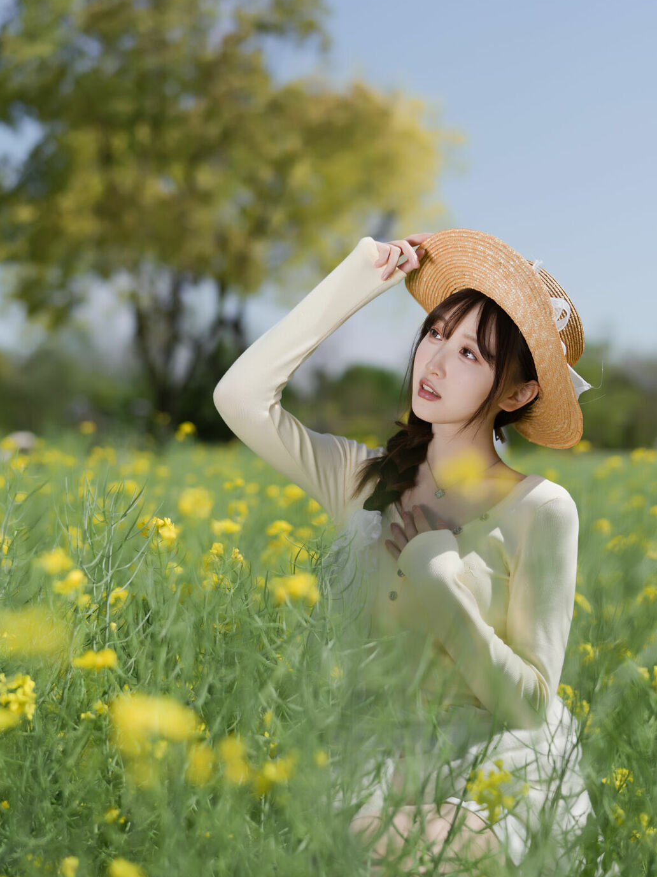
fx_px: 1392
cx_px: 324
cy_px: 452
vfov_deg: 34.9
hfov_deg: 26.5
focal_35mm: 55
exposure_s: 1/6400
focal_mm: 50
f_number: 1.8
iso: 64
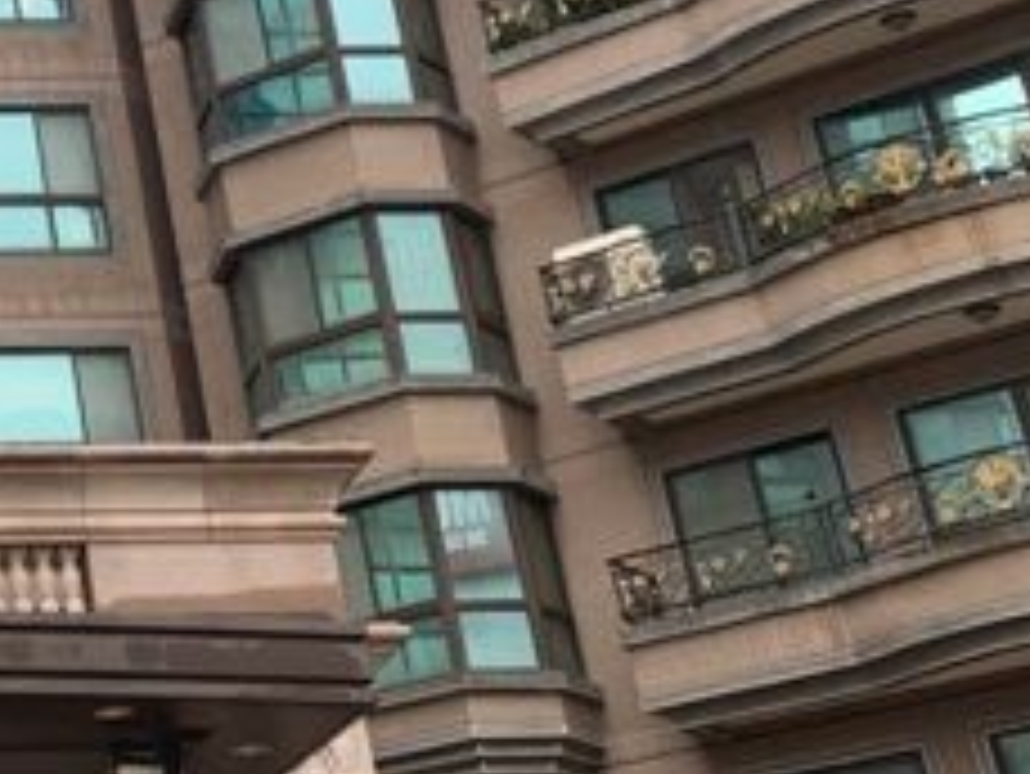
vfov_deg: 13.0
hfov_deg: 15.8
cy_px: -338
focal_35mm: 109
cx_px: -733
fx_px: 3245
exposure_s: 1/122
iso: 25
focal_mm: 4.25
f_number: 1.8
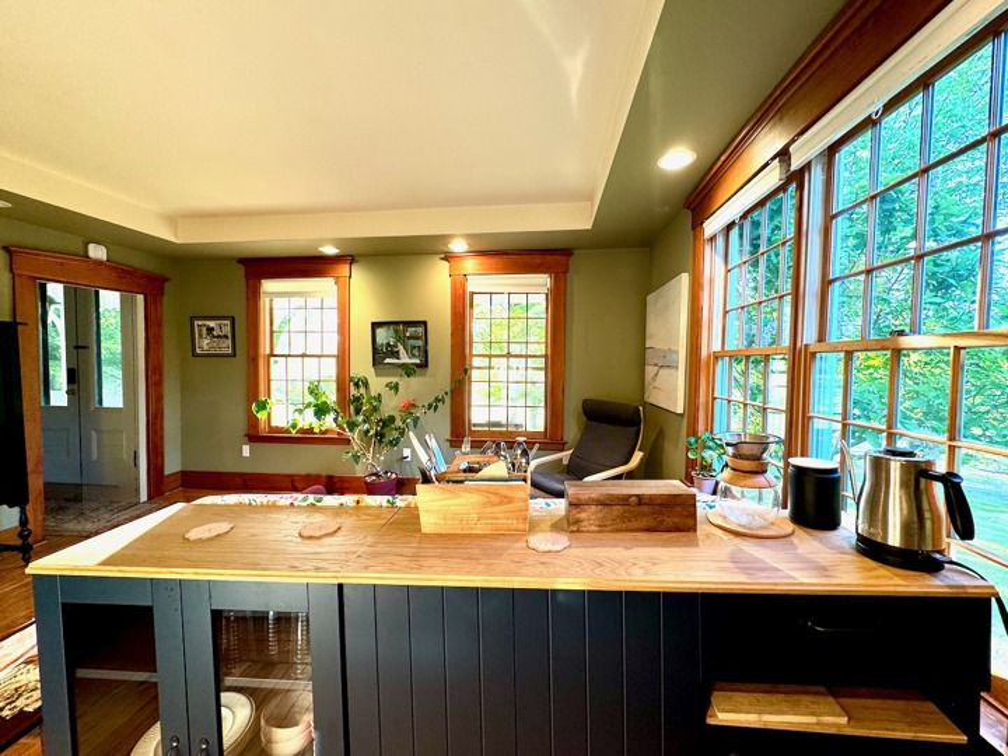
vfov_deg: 85.7
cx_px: 504
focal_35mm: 14
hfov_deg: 102.1
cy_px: 378
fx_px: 408
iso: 160
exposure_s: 1/60
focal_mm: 2.22
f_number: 2.2
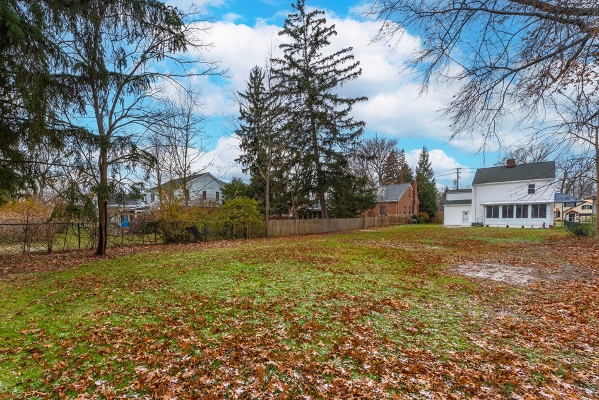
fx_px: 266
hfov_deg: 96.5
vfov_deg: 73.8
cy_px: 207
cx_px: 279
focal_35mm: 16
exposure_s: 1/400
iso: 800
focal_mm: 14
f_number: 9
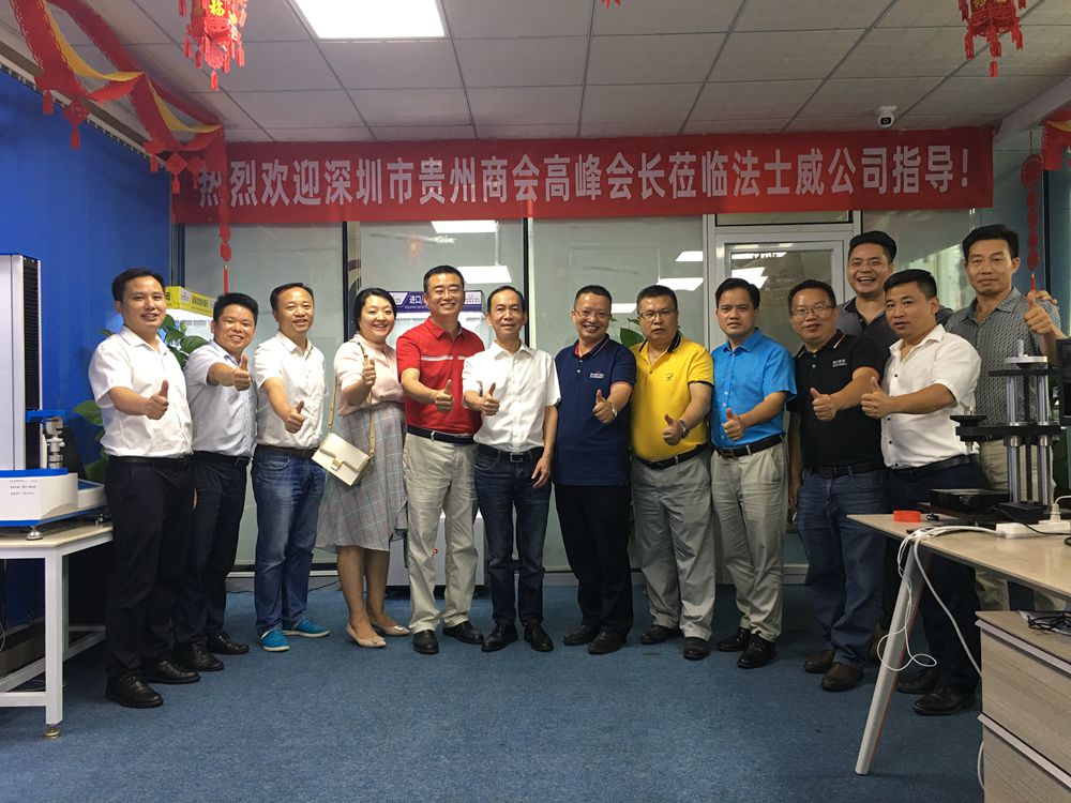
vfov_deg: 48.2
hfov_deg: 61.7
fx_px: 897
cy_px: 402
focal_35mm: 29
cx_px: 536
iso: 50
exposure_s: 1/17
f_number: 2.2
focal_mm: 4.15
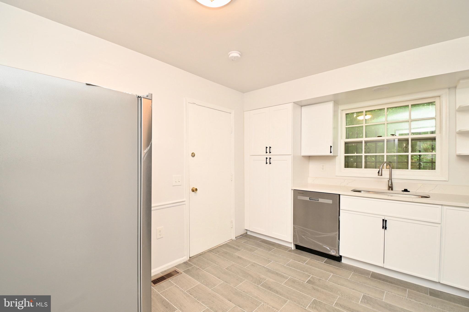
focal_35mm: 15
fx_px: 195
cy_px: 156
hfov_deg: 100.4
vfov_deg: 77.3
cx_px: 234
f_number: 7.1
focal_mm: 10
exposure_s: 1/15
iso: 320
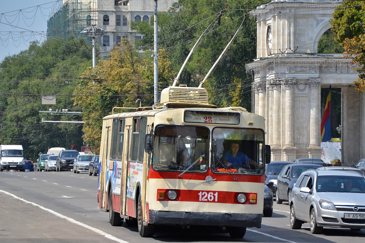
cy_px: 122
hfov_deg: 13.0
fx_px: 1597
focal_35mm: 158
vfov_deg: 8.7
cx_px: 182
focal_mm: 105
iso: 100
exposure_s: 1/320
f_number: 5.6
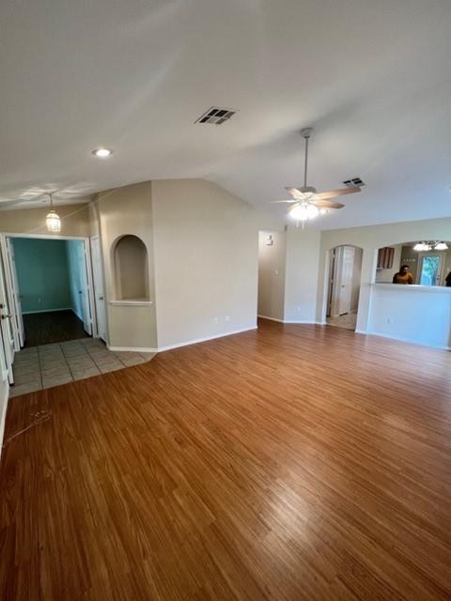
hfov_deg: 89.9
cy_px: 300
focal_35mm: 13
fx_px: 226
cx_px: 226
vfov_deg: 106.2
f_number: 1.8
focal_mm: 1.57
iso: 200
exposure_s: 1/120
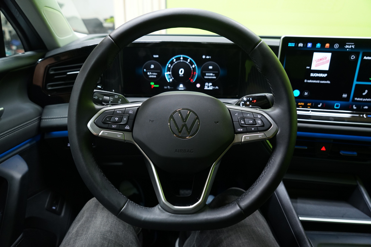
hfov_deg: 73.7
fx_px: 247
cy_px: 124
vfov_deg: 53.1
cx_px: 186
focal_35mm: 24
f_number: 4.5
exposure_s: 1/20
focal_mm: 24
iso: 1250
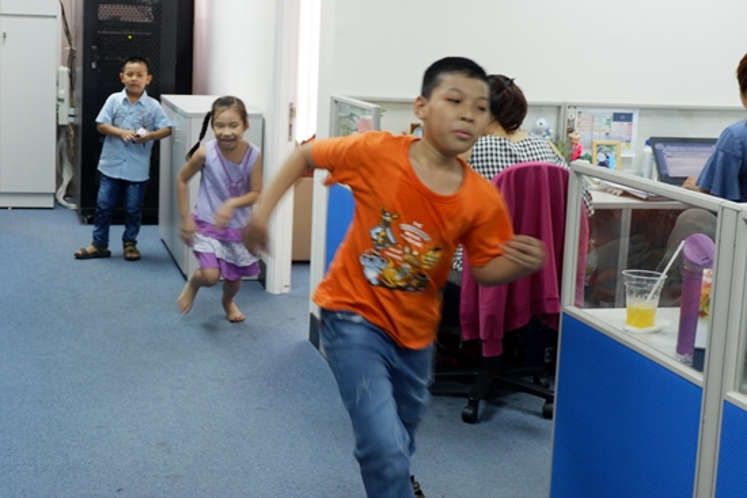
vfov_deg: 30.5
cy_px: 249
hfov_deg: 44.5
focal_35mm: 44
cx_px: 374
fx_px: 913
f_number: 4.7
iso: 1600
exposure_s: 1/60
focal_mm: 29.5
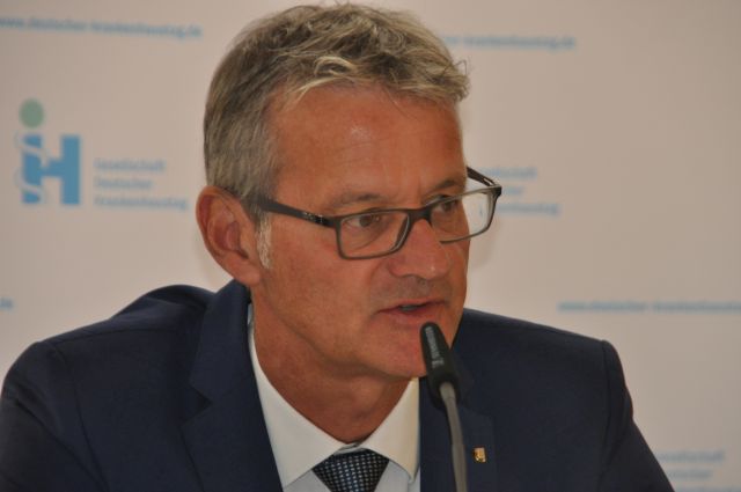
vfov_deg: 4.6
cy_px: 246
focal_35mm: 300
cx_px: 370
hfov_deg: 6.9
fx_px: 6167
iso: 800
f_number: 6.3
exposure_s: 1/125
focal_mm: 200
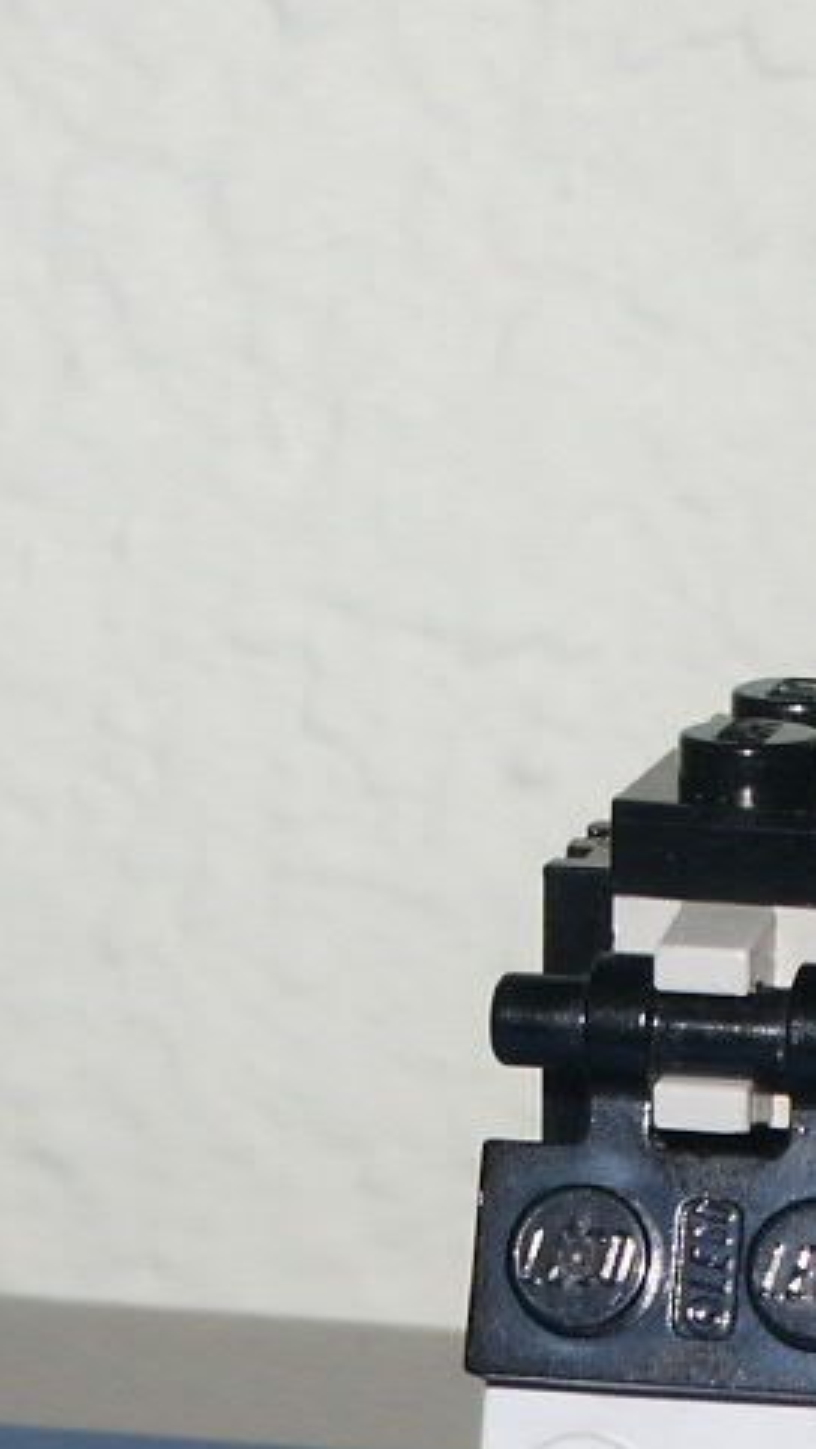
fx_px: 8647
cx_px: 855
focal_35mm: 225
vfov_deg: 9.5
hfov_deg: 5.4
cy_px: 1380
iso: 64
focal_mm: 15.5
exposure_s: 1/60
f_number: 8
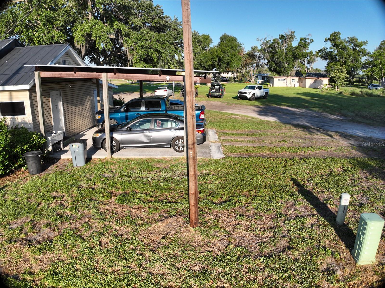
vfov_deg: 56.8
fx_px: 267
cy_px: 144
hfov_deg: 71.6
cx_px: 192
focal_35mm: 24
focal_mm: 12.29
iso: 170
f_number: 4
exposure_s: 1/1000
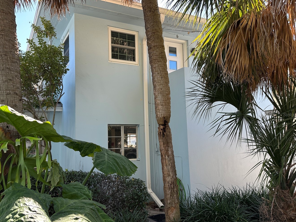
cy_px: 114
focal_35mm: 29
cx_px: 125
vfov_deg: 48.2
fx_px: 248
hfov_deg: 61.4
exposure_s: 1/508
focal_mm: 6.86
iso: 80
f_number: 1.78
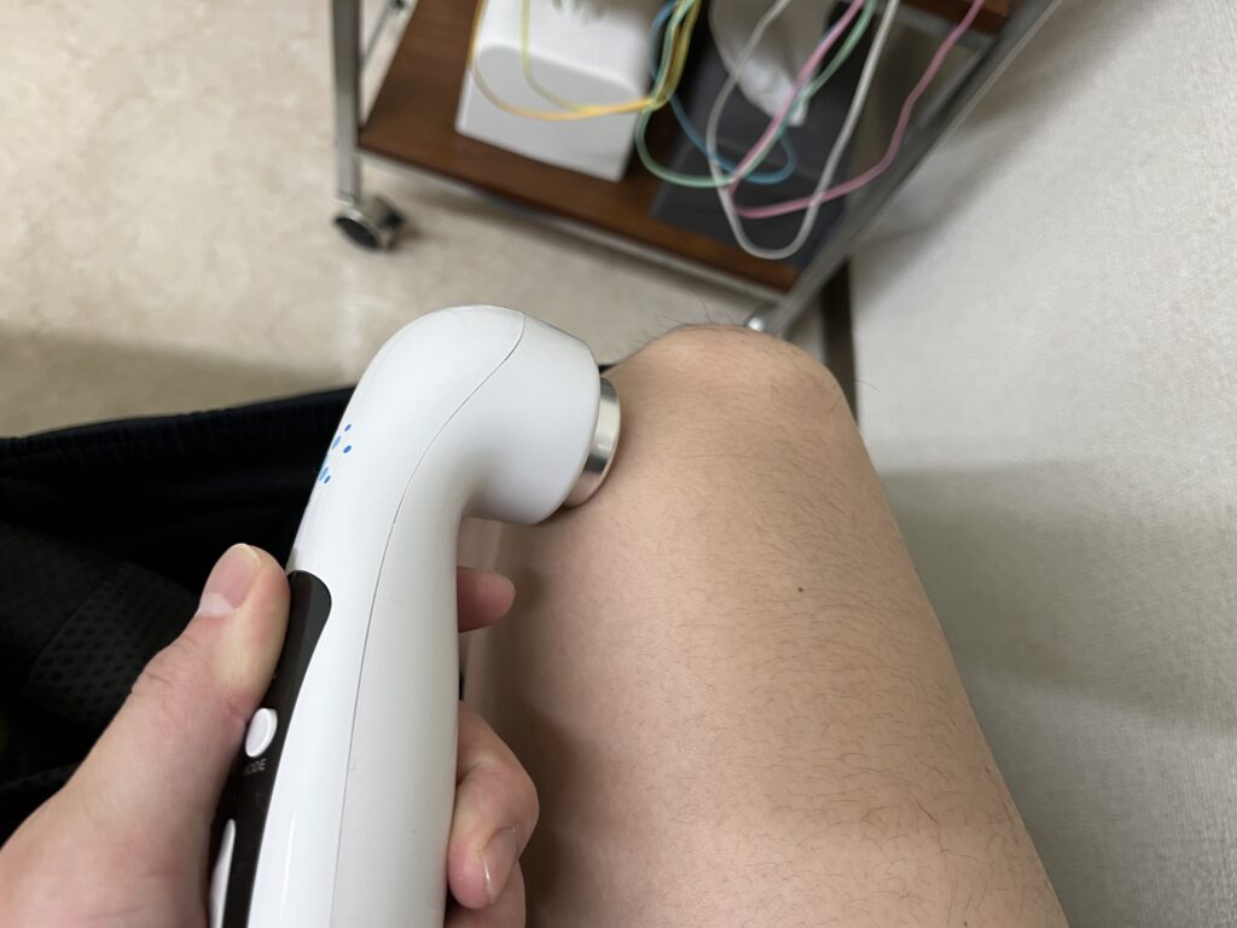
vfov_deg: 53.1
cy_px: 464
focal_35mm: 26
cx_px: 618
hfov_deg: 67.3
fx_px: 929
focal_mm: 5.1
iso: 80
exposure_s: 1/50
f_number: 1.6
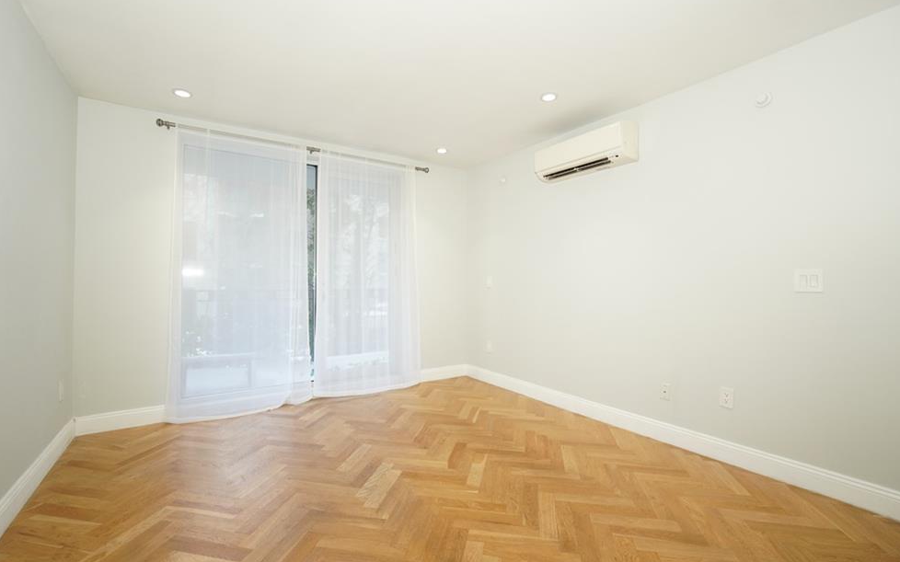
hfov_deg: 97.8
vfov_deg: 71.2
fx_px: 392
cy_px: 273
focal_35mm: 16
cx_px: 454
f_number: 4.5
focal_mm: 10
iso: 640
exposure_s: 1/125
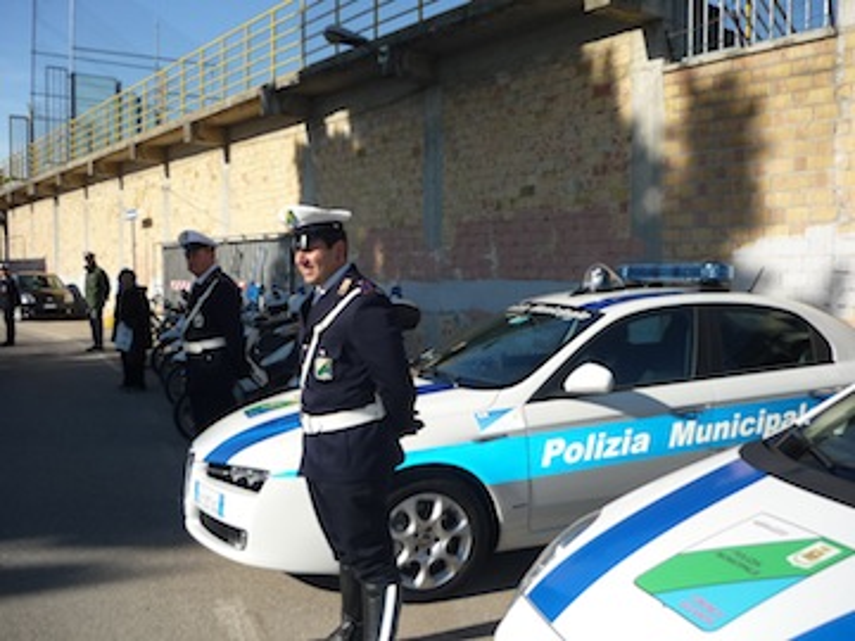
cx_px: 428
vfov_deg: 42.9
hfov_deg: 55.4
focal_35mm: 33
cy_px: 320
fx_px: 815
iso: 100
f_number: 8
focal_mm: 5.5
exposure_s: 1/160
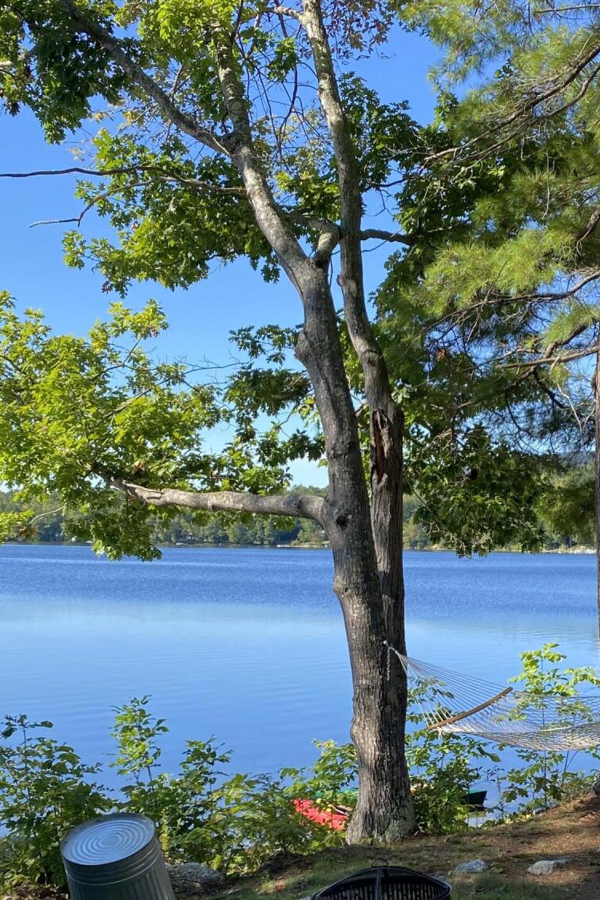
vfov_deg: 39.2
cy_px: 745
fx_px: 1200
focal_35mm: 48
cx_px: 406
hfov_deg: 27.9
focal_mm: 4.25
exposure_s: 1/845
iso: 32
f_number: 1.8
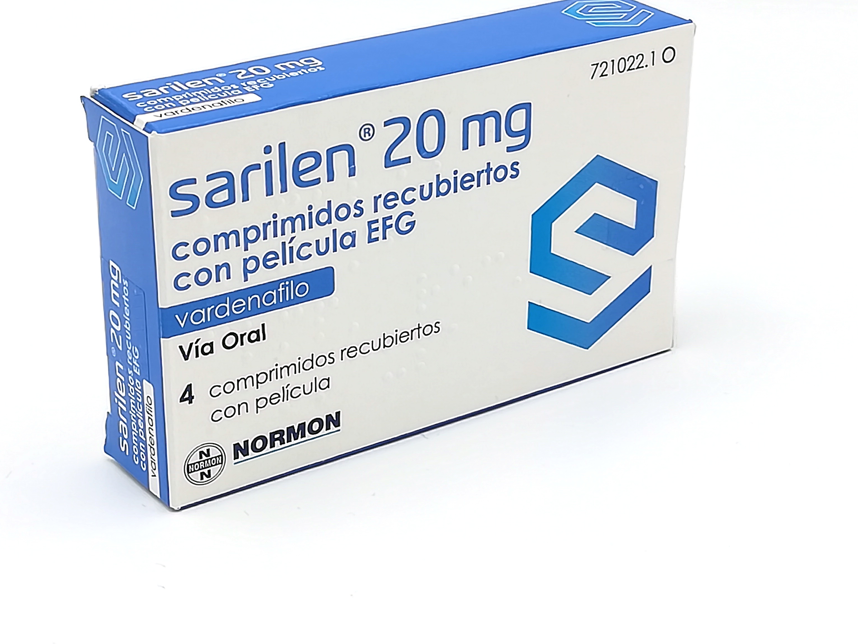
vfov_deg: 19.4
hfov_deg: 25.7
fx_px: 1884
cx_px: 425
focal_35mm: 76
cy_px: 277
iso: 50
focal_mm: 3.83
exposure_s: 1/419
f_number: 2.2
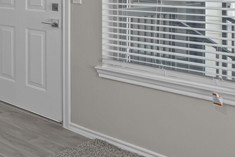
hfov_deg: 28.3
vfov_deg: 24.6
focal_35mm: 50
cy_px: -27
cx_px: -105
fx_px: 326
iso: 200
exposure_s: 1/4
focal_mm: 10.5
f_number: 9
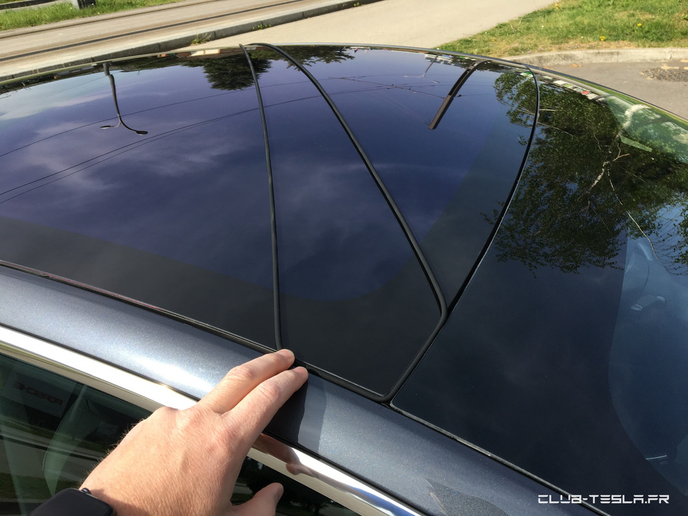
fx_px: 576
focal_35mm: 29
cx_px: 344
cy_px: 258
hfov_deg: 61.7
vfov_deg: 48.2
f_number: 2.2
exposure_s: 1/962
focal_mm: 4.15
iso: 25
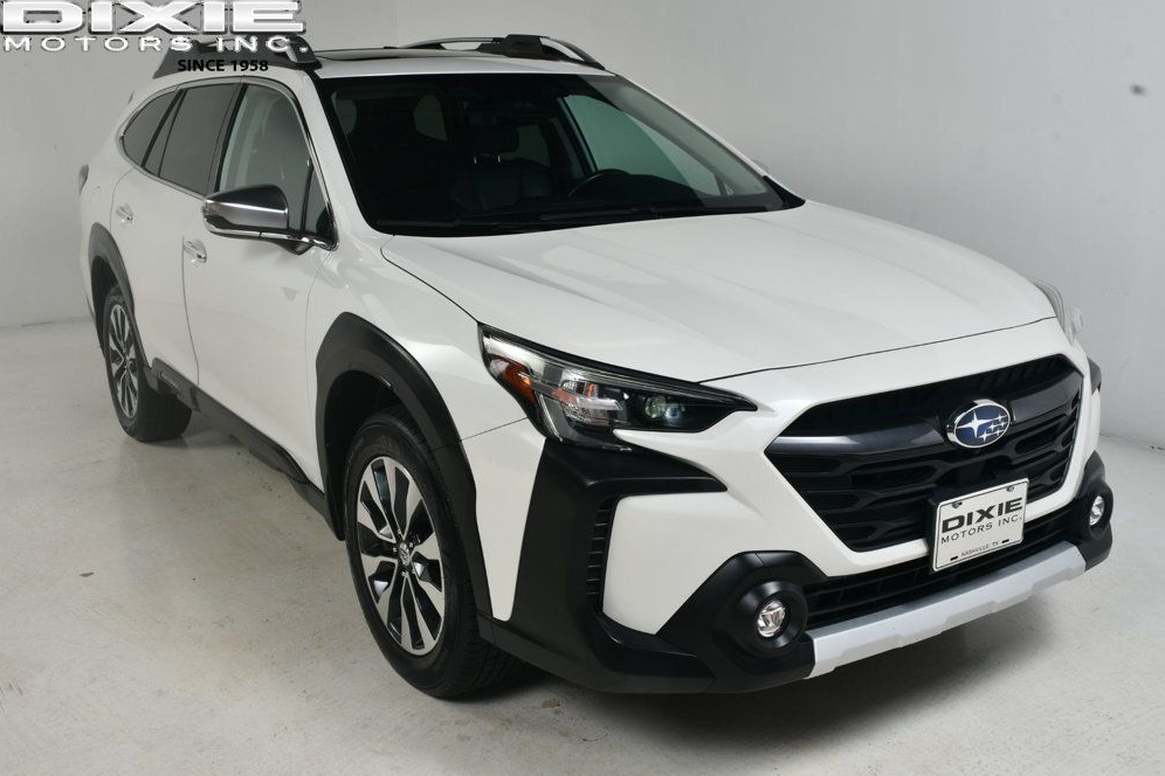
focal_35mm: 37
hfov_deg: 51.9
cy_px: 386
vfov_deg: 35.9
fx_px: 1197
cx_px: 577
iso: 100
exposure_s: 1/160
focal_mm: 24
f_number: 14
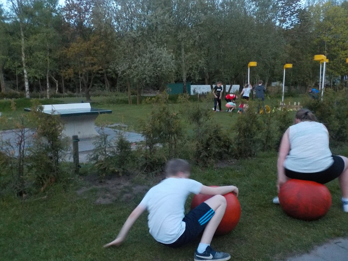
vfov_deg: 46.8
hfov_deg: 60.0
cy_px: 130
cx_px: 174
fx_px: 302
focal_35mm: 30
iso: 500
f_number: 3.3
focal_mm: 4.1
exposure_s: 1/15
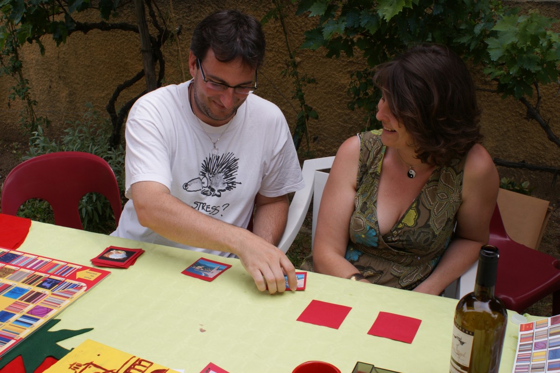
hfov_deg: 46.4
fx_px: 653
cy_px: 186
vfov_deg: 31.9
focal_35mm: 42
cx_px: 280
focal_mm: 28
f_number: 8
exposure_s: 1/125
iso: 100
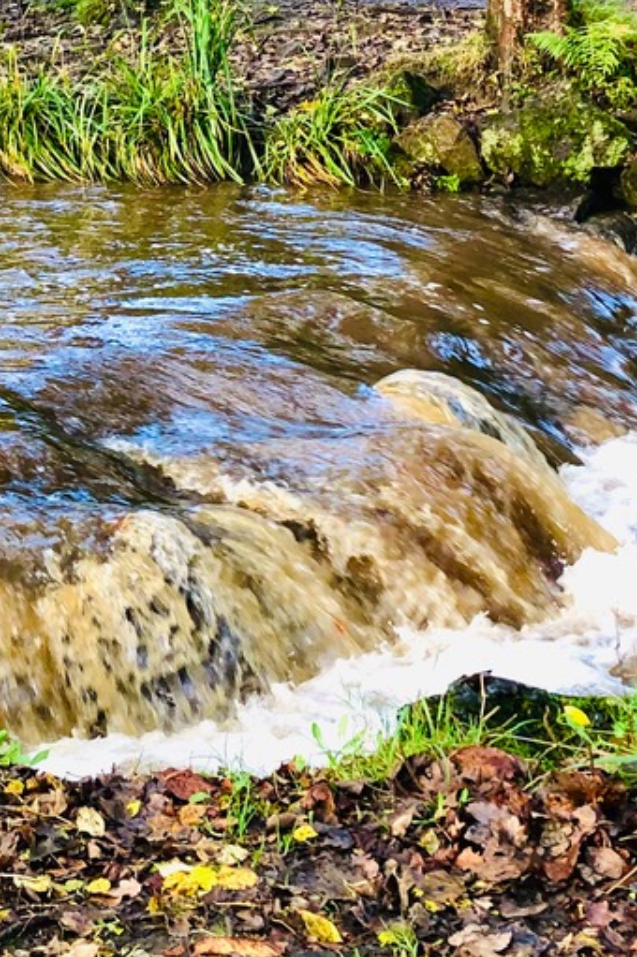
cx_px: 232
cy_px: 146
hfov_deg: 18.6
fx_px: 1940
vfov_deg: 27.0
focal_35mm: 73
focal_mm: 3.99
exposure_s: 1/30
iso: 25
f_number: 1.8
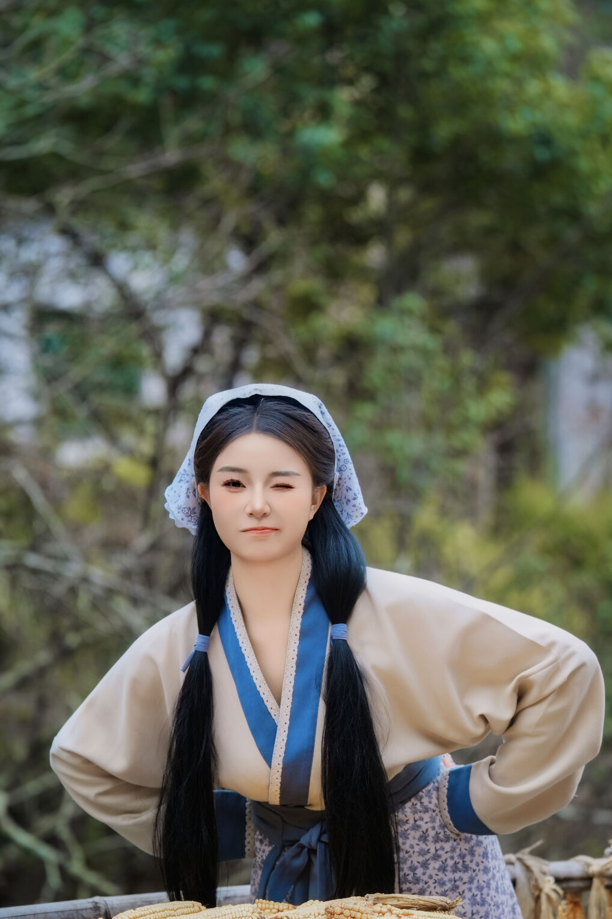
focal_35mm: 112
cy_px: 482
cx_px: 279
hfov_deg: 12.2
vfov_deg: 18.3
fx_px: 2856
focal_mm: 95
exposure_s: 1/160
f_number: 2.8
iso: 125
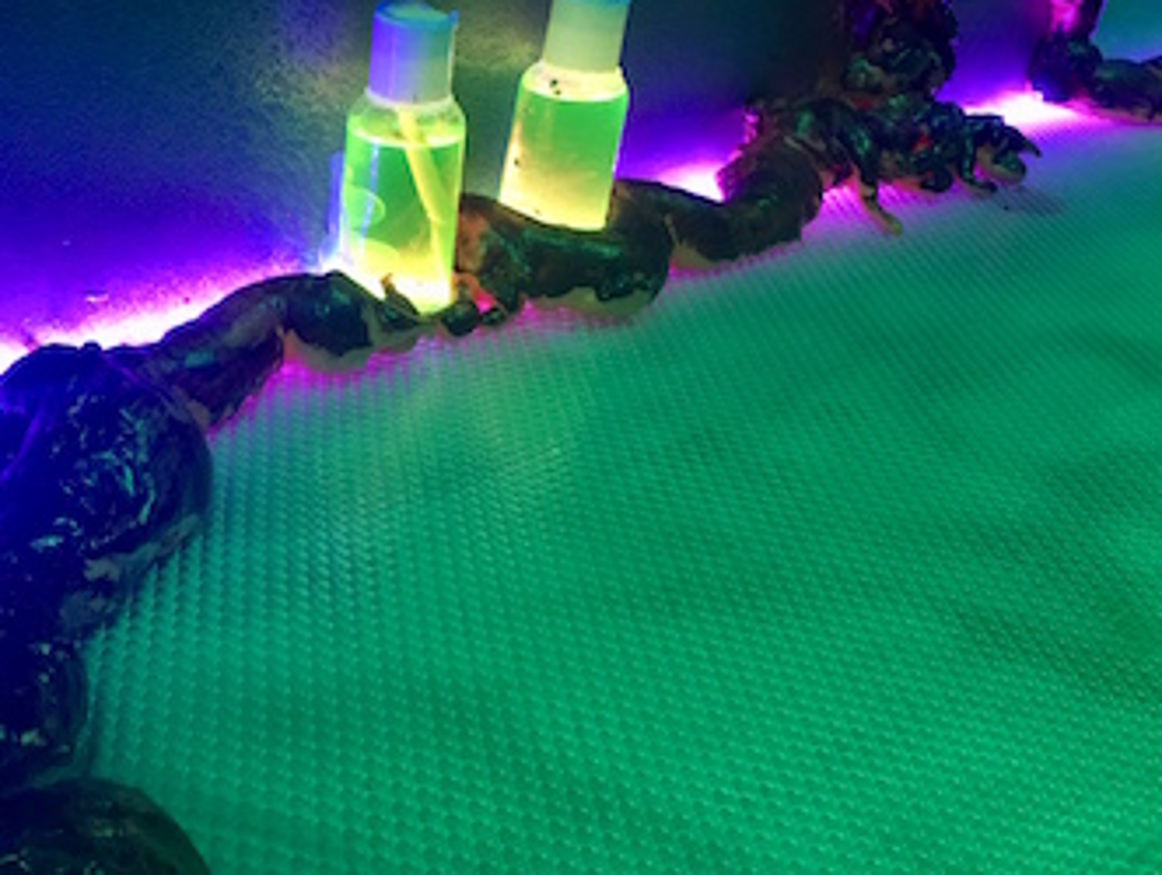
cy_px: 201
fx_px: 1614
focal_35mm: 48
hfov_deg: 39.1
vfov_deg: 29.8
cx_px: 382
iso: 80
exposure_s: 1/30
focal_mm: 4.15
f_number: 2.2
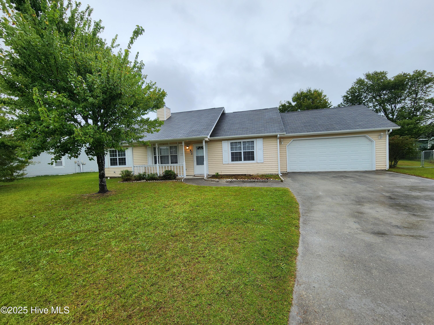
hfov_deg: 106.2
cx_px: 217
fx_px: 163
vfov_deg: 89.9
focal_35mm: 13
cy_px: 162
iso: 50
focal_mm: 2.2
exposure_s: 1/302
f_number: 2.2
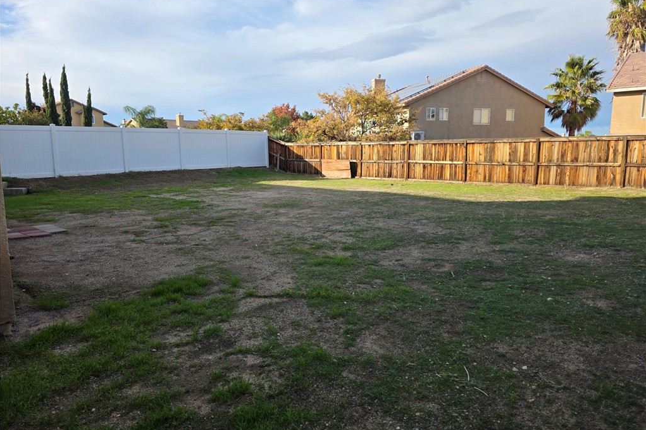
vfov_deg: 53.1
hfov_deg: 73.8
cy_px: 204
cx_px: 323
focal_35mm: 24
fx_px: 431
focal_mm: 6.3
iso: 80
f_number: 1.7
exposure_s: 1/3531
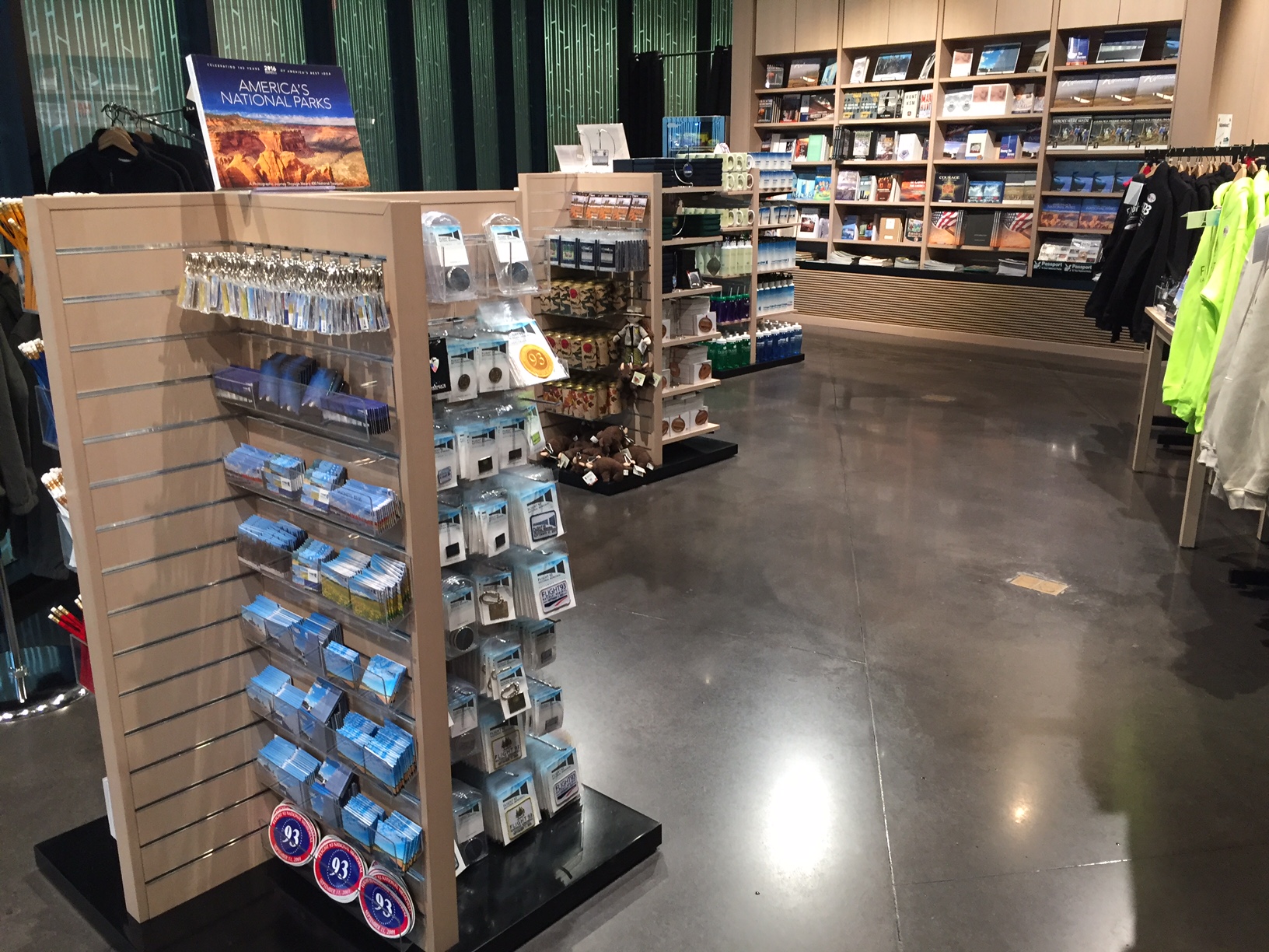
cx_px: 634
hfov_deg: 61.7
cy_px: 476
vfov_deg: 48.2
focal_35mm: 29
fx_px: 1063
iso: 125
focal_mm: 4.15
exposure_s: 1/30
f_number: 2.2
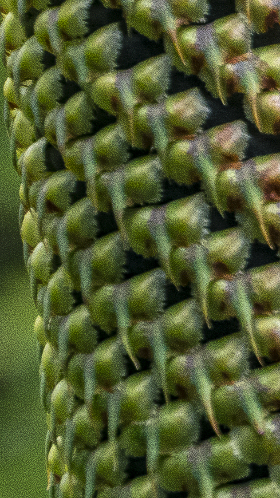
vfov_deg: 4.4
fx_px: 6469
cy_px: 169
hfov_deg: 2.4
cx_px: 1003
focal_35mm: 490
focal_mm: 66
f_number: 5
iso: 250
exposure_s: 1/250
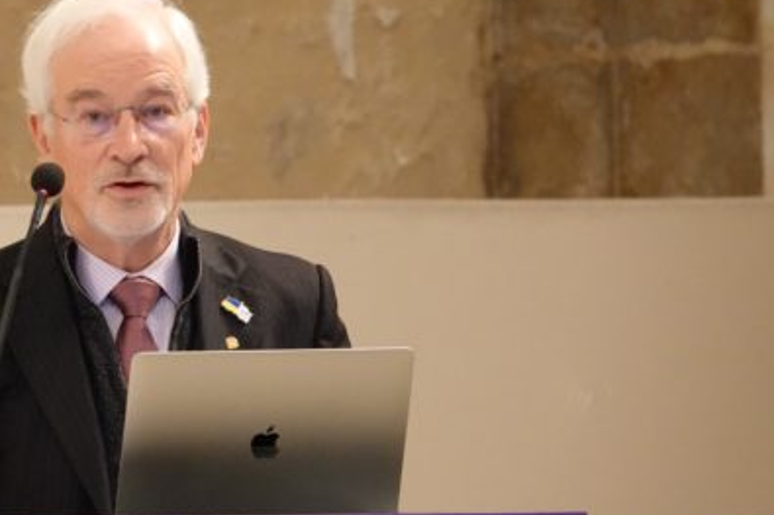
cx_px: 141
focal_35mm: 622
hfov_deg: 3.3
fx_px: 13367
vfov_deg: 2.2
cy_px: 349
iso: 2500
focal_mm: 124.94
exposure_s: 1/50
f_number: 4
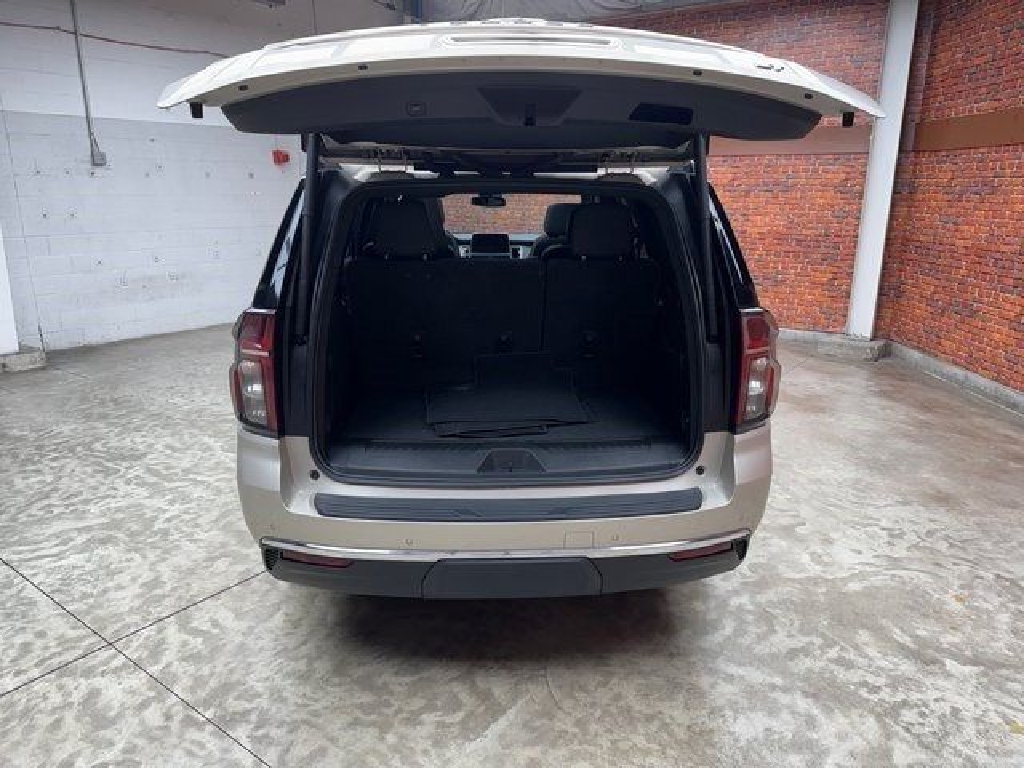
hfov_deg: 71.6
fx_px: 710
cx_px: 512
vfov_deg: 56.8
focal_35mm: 24
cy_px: 384
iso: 100
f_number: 1.78
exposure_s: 1/120
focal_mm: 6.76
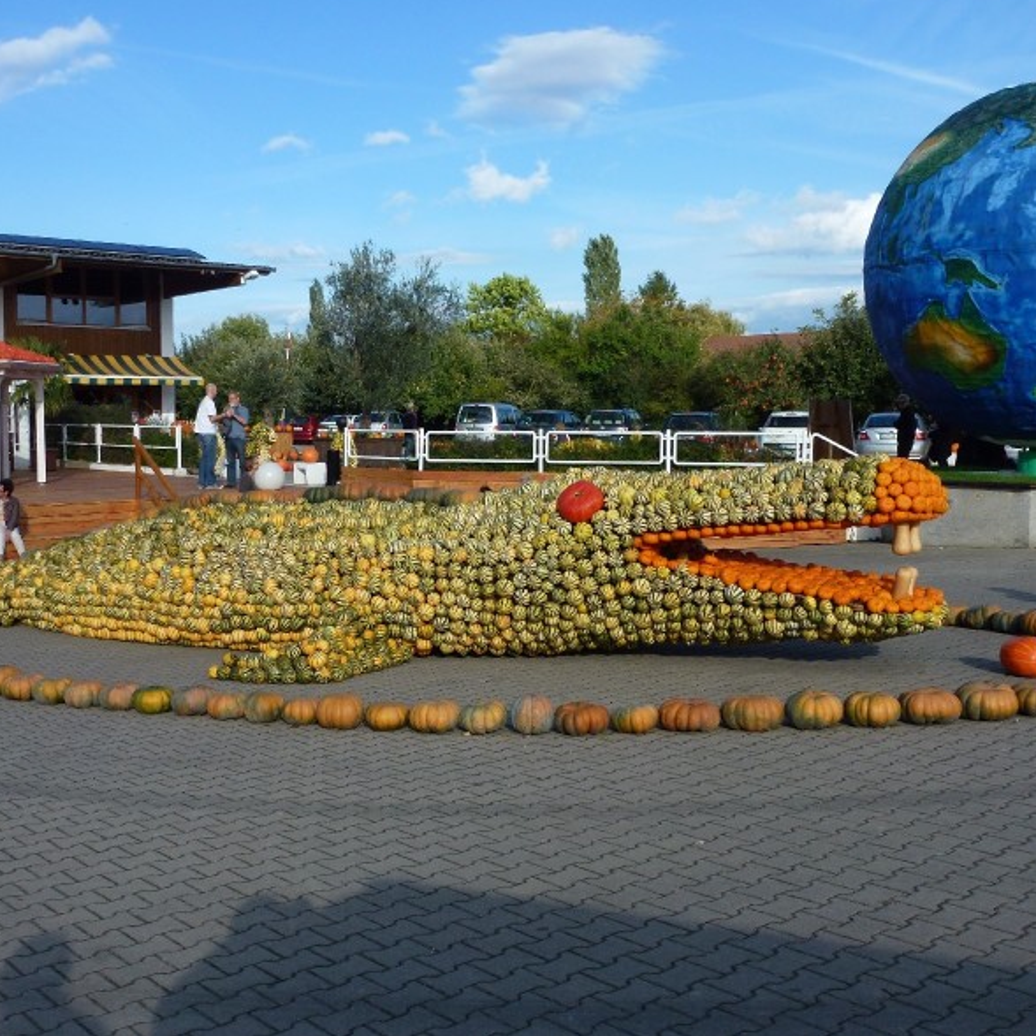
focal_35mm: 36
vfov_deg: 46.0
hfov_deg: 45.6
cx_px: 382
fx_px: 1219
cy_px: 515
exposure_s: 1/800
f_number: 4
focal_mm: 5.4
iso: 100
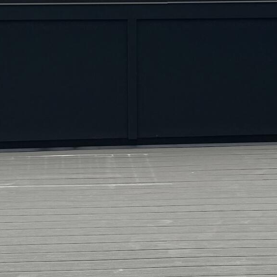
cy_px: 21
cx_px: 109
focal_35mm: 111
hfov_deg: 15.7
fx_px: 1005
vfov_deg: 15.5
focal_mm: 6.86
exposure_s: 1/4310
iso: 80
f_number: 1.78
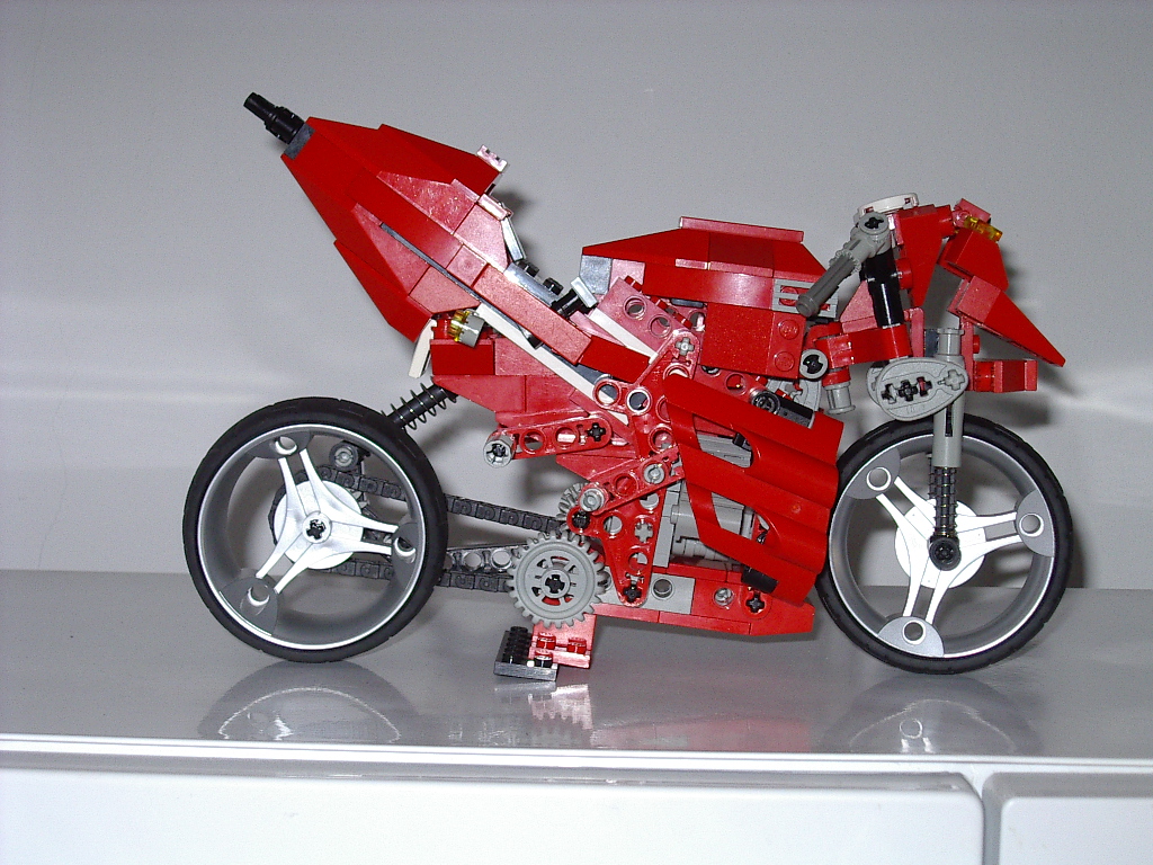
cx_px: 576
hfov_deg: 30.7
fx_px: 2098
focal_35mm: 63
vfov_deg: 23.3
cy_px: 432
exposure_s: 1/60
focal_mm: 9.6
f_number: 3.4
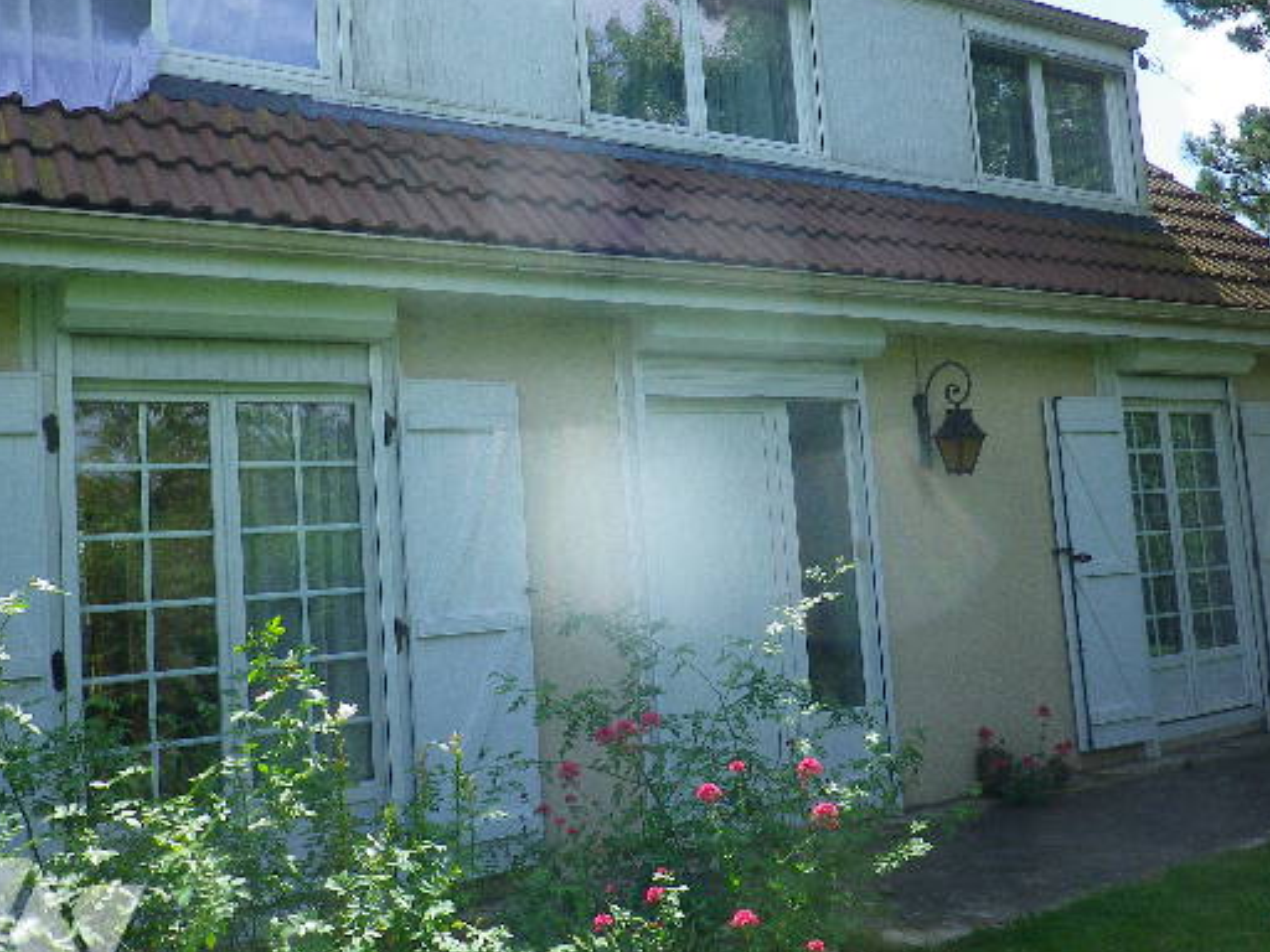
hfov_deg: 52.6
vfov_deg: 40.7
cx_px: 625
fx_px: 1284
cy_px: 435
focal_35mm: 35
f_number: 8.3
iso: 80
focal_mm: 5
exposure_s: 1/80
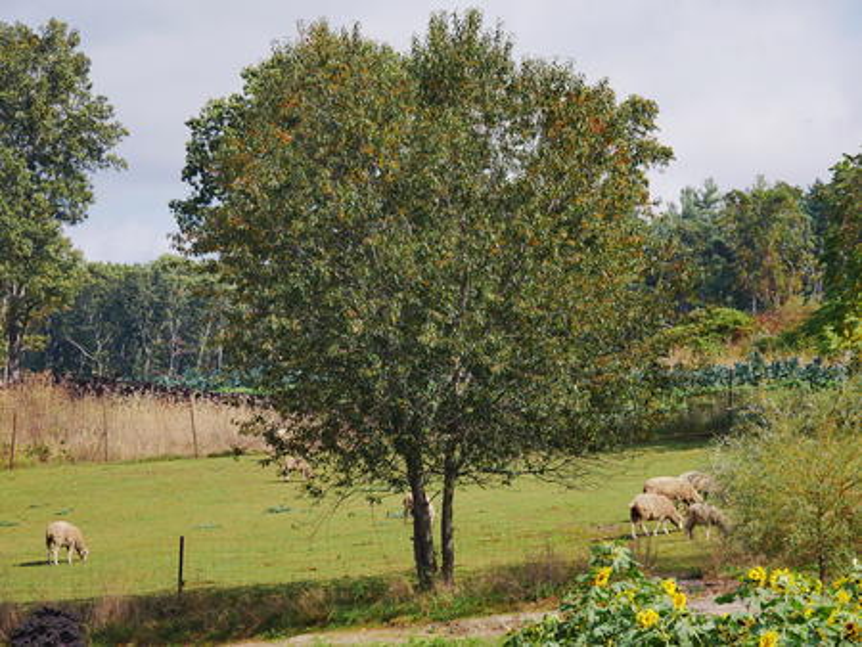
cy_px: 324
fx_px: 4983
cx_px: 431
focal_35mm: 200
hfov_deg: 9.9
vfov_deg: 7.4
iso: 200
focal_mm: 100
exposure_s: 1/800
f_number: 5
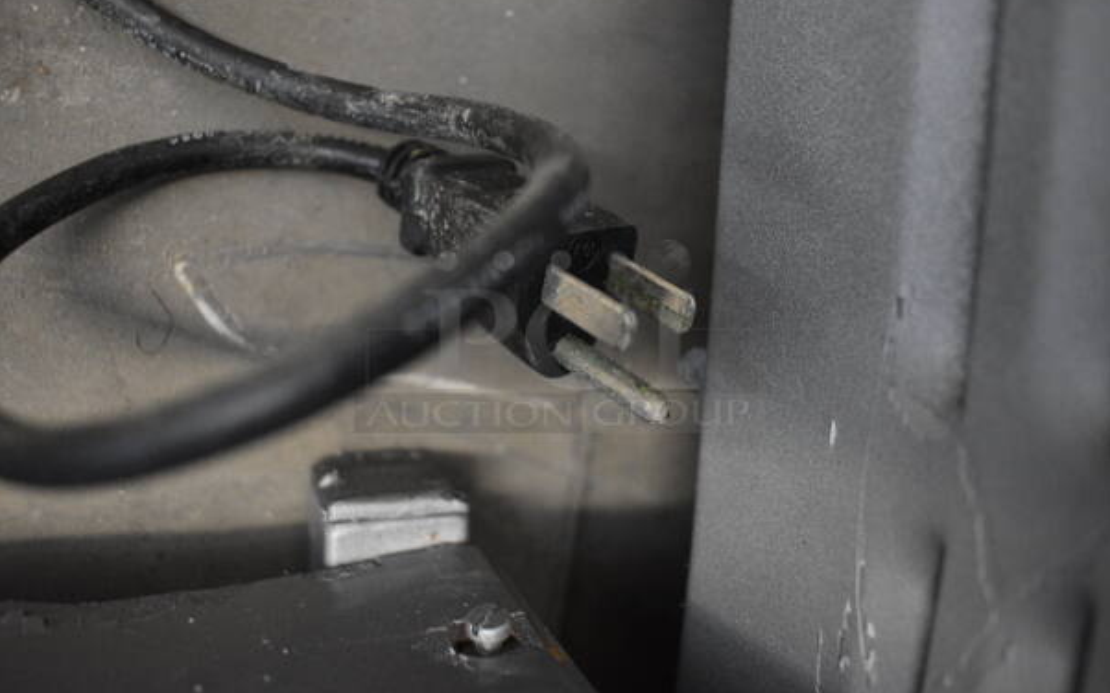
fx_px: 938
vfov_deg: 40.6
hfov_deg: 61.2
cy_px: 335
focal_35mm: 31
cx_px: 561
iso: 2800
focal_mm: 20
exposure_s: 1/60
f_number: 4
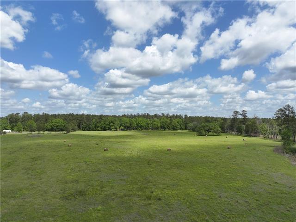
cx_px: 148
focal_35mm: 24
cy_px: 111
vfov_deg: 56.8
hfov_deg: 71.6
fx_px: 205
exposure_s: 1/1600
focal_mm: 12.29
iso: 100
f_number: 2.8
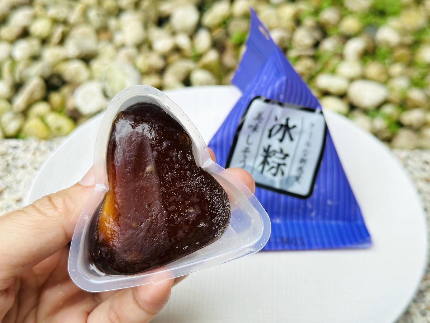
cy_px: 162
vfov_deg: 30.3
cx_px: 215
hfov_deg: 39.7
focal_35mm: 48
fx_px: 596
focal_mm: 6.86
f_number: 1.78
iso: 64
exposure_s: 1/1185
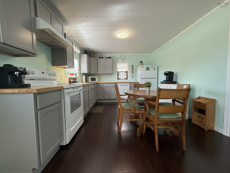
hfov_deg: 102.1
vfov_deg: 85.7
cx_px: 115
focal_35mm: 14
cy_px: 86
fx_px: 93
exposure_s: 1/120
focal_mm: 2.22
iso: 200
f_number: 2.2
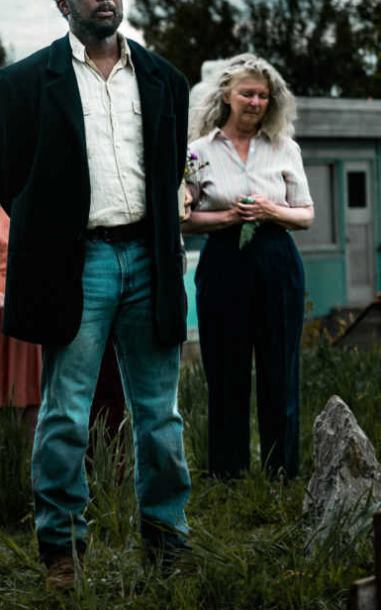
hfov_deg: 7.2
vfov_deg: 11.8
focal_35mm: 178
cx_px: -259
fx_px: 2957
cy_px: 241
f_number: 3.2
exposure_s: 1/1250
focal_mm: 70
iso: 200
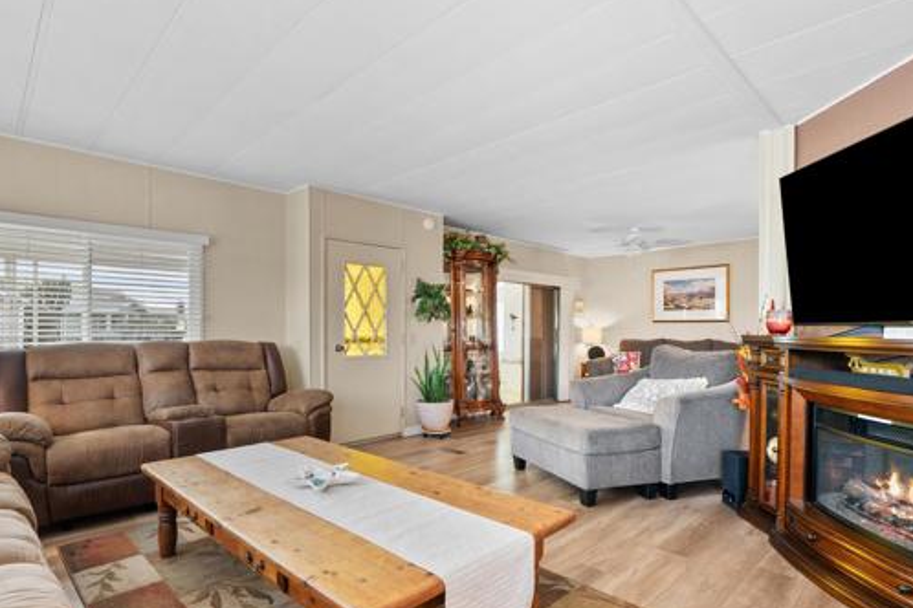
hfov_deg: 89.8
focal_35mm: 18
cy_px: 321
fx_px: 456
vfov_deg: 67.3
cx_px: 422
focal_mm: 14
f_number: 9
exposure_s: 1.6
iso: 250
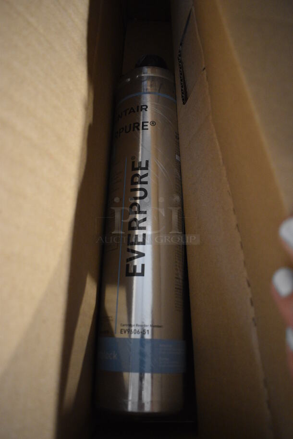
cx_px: 146
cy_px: 220
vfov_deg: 67.3
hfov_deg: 48.0
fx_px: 329
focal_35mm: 27
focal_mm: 18
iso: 2200
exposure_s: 1/30
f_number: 3.5
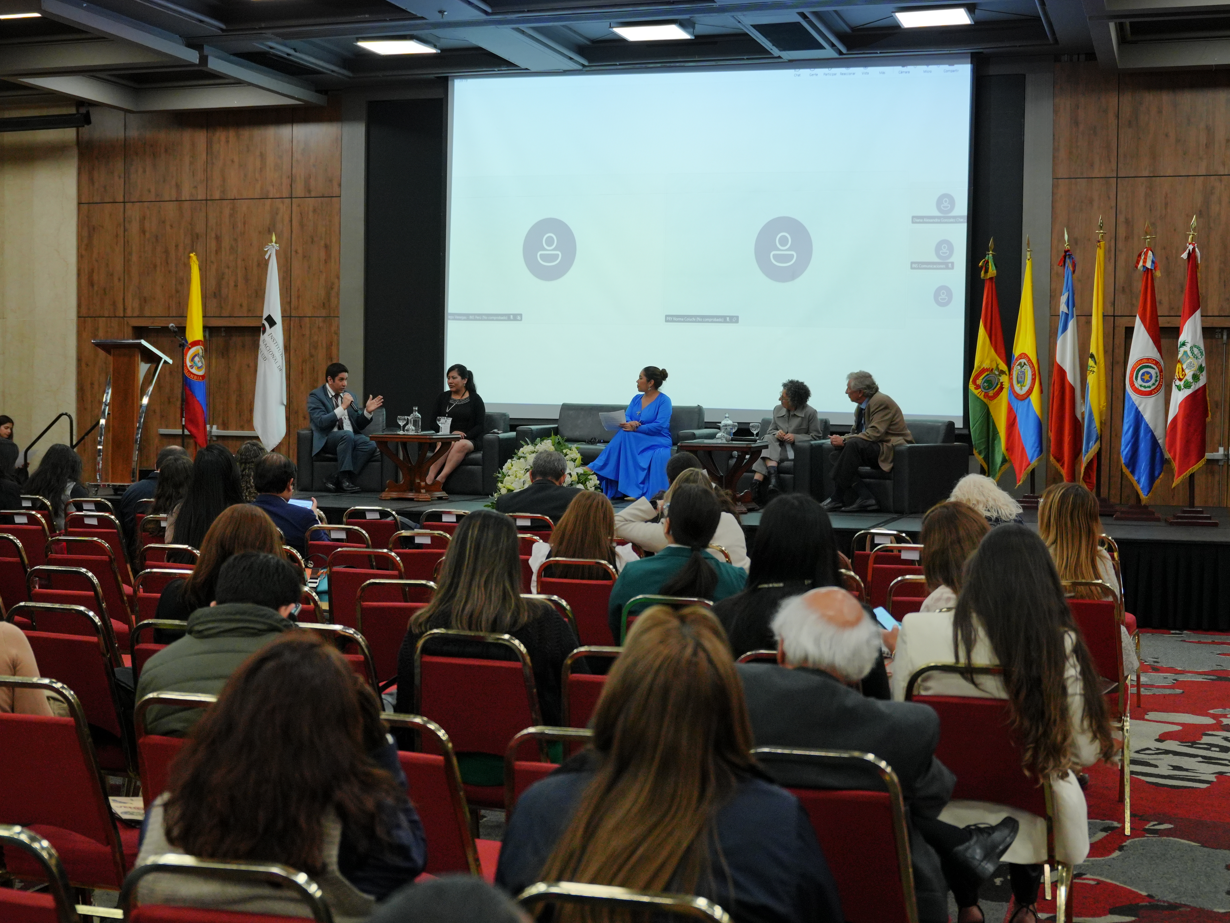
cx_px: 587
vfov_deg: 30.2
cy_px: 464
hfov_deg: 39.6
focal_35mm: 48
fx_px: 1709
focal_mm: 29.4
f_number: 2.8
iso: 800
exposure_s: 1/80
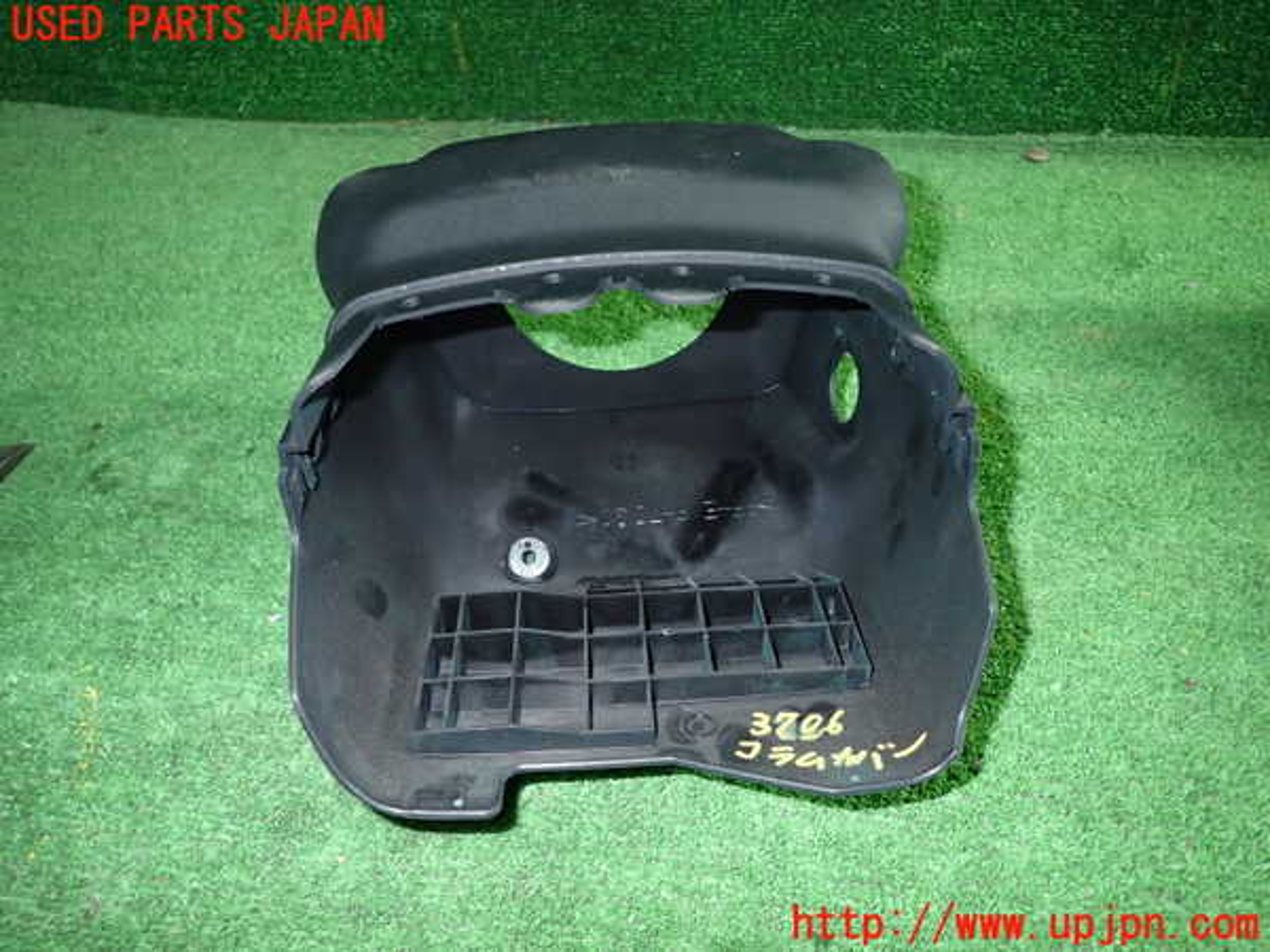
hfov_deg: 69.4
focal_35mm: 25
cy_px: 476
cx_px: 635
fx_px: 917
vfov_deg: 54.9
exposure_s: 1/30
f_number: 5.6
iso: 640
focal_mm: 4.5
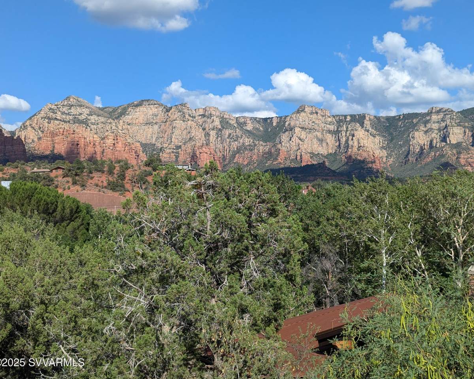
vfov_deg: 30.3
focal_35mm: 50
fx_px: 701
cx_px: 246
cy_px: 190
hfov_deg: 37.3
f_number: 1.85
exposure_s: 1/2710
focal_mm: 6.81
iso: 46
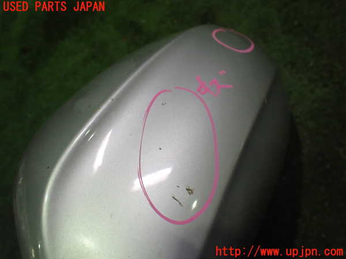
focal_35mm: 30
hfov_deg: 60.0
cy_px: 130
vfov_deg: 46.8
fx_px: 300
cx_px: 173
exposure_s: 1/100
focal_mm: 5.4
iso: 800
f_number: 2.3
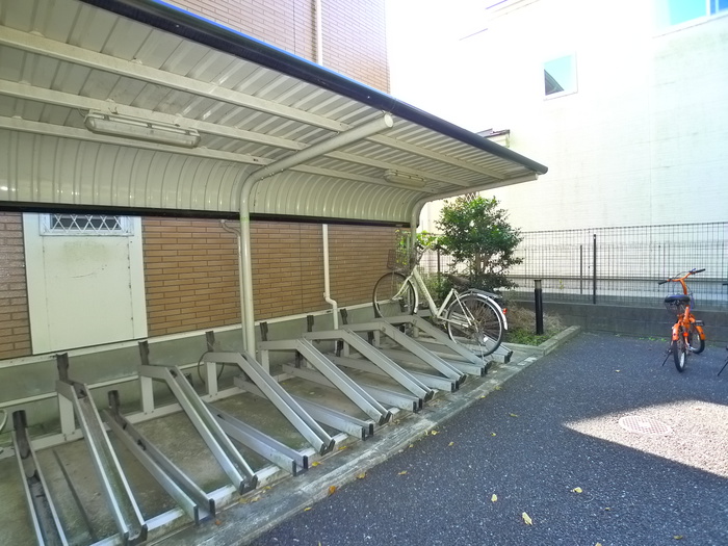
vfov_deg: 56.8
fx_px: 505
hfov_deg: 71.6
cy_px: 273
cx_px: 364
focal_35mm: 24
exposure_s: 1/125
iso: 400
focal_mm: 5.1
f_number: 2.2
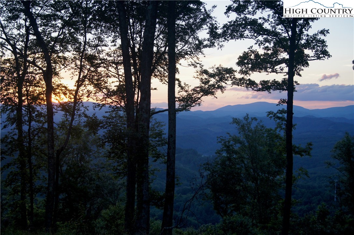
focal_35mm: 52
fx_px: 516
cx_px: 177
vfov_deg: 25.7
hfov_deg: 37.9
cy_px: 118
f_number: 5
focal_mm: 35
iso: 400
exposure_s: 1/60
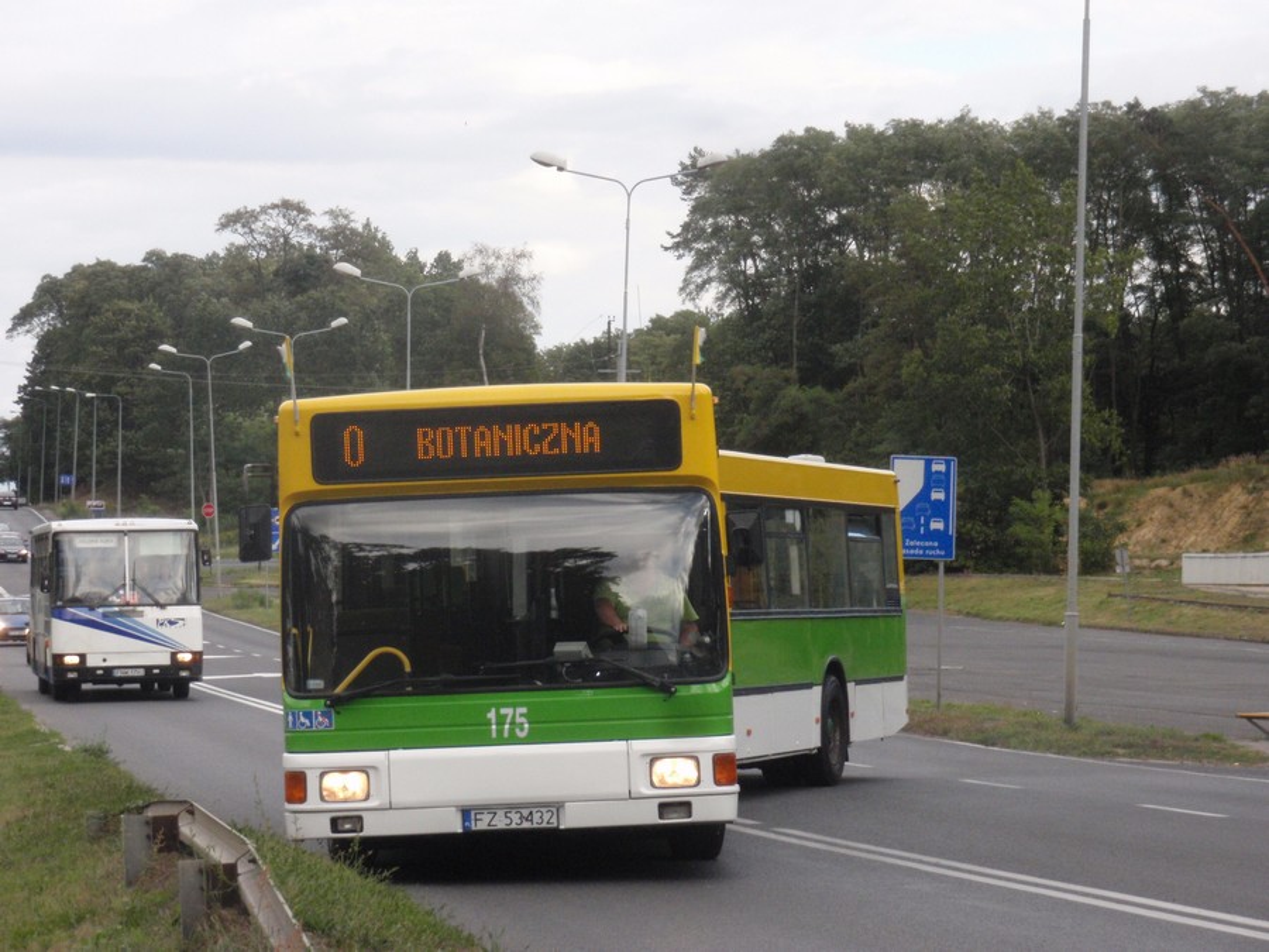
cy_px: 476
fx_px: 4399
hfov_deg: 16.4
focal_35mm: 120
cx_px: 634
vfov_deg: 12.3
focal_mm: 21.57
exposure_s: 1/500
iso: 400
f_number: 5.5
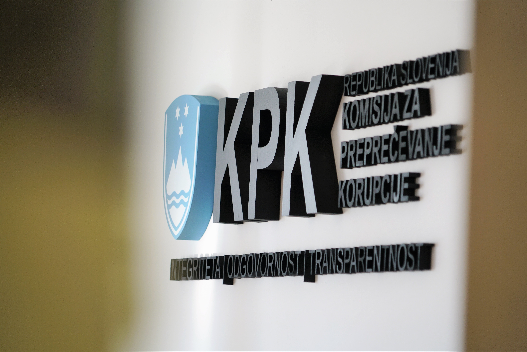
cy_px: 176
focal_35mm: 178
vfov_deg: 7.7
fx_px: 2606
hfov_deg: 11.5
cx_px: 264
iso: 400
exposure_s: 1/30
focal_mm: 178
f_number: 6.3
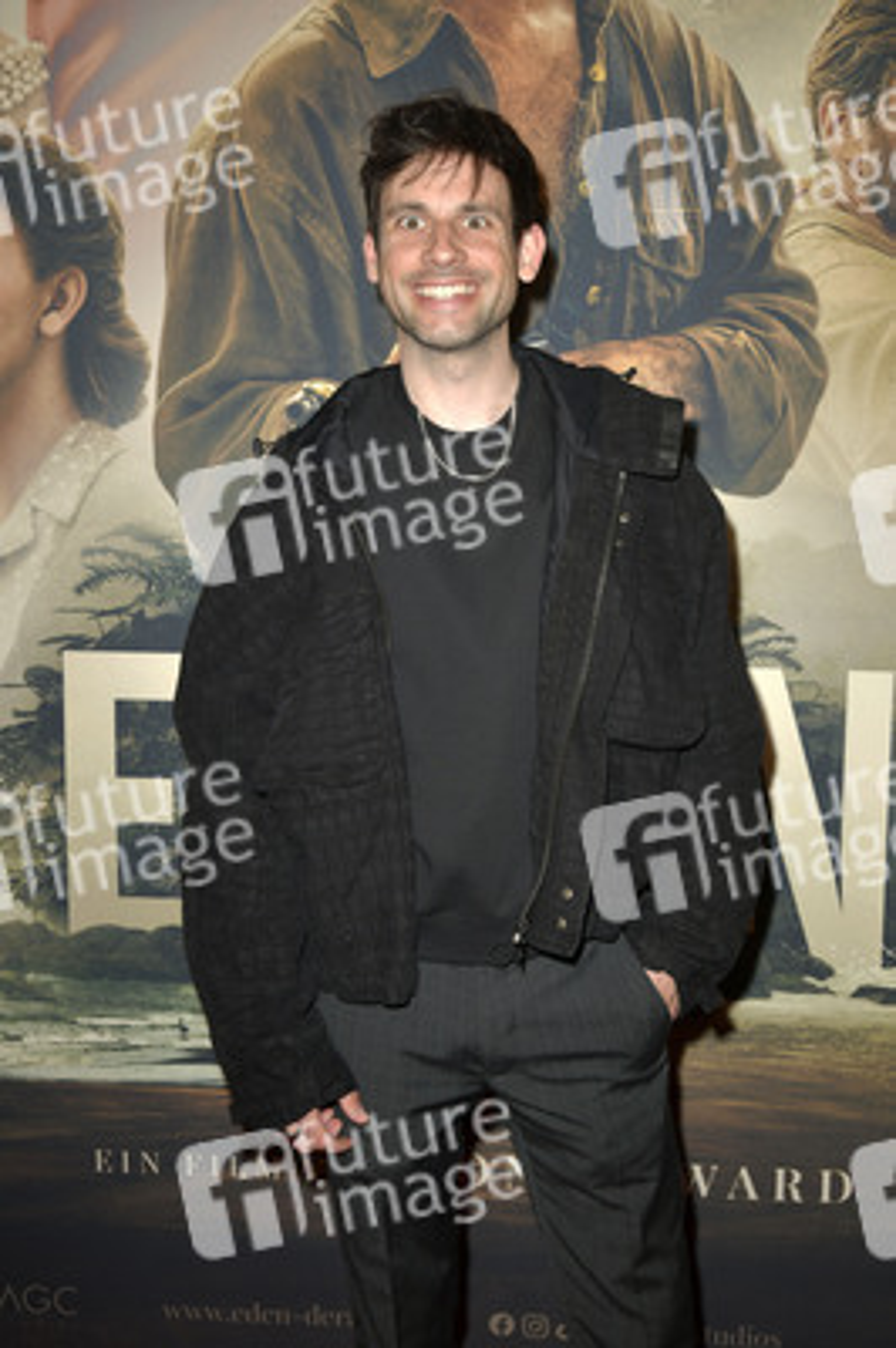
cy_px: 674
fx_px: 1720
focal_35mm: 46
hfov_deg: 29.2
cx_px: 448
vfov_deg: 42.8
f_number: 5.6
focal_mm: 46
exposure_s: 1/250
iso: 250
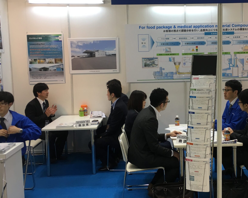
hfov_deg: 41.4
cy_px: 96
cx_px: 167
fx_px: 323
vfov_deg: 34.2
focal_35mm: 44
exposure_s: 1/33
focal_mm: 4.15
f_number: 2.2
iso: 40
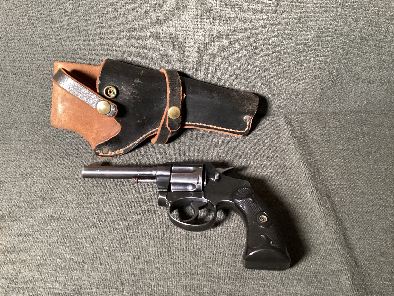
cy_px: 148
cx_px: 197
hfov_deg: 58.3
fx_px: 353
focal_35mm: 31
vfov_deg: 45.4
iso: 320
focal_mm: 3.3
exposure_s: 1/30
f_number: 2.4
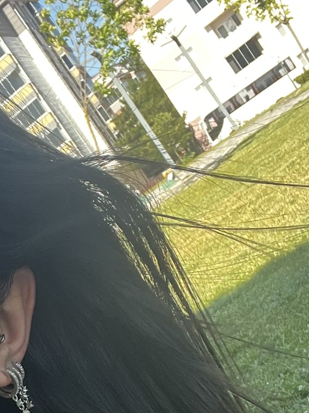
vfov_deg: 23.6
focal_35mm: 79
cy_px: 419
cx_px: -78
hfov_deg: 17.6
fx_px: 941
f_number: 2.2
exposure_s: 1/166
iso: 32
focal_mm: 2.71
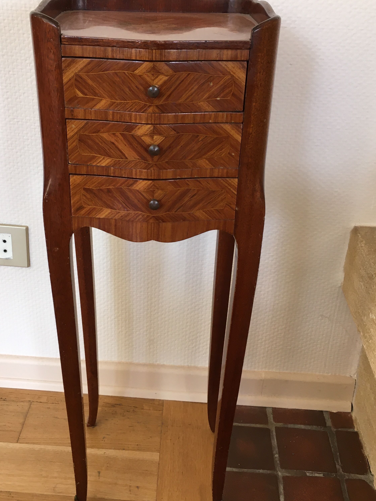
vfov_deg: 47.8
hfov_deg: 36.7
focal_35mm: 39
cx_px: 157
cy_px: 226
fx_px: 565
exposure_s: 1/30
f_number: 2.2
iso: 32
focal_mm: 4.15
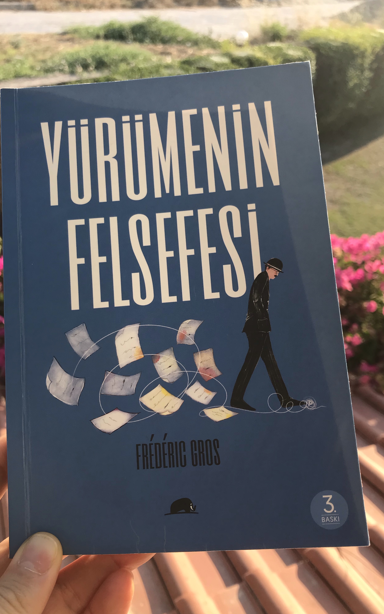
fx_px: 502
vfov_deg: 62.9
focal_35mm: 30
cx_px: 179
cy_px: 308
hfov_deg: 41.8
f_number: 1.8
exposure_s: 1/694
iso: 20
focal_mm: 3.99
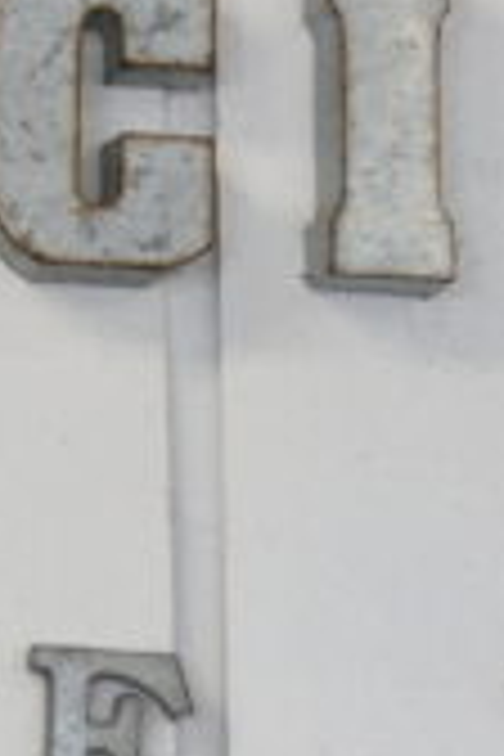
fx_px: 4998
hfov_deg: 5.6
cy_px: -142
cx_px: -688
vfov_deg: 8.6
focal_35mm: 238
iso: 500
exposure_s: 1/30
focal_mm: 26
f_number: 7.1
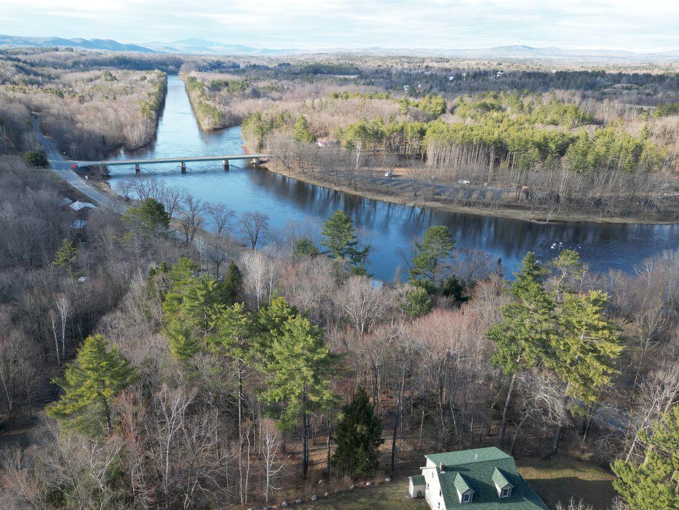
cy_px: 307
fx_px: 569
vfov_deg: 48.0
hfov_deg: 61.6
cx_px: 313
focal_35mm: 29
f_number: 1.7
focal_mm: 6.72
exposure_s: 1/725
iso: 200
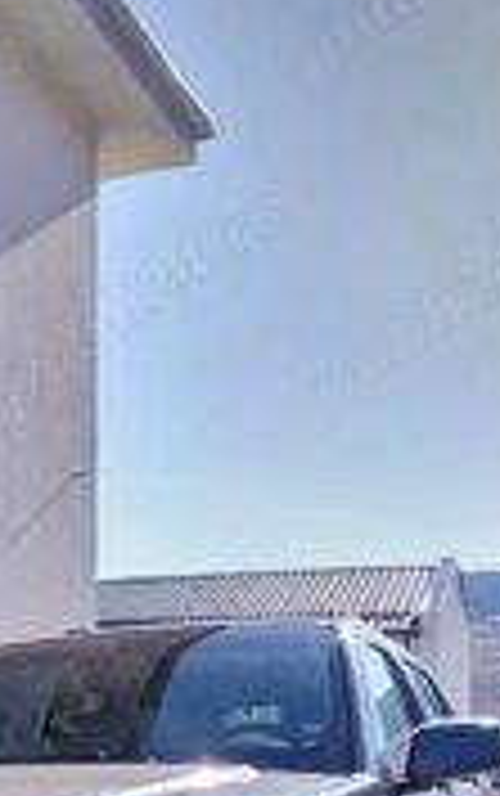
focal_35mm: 55
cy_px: 720
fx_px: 1196
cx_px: -18
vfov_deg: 34.7
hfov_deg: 22.6
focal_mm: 5.56
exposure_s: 1/3883
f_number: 1.88
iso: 100
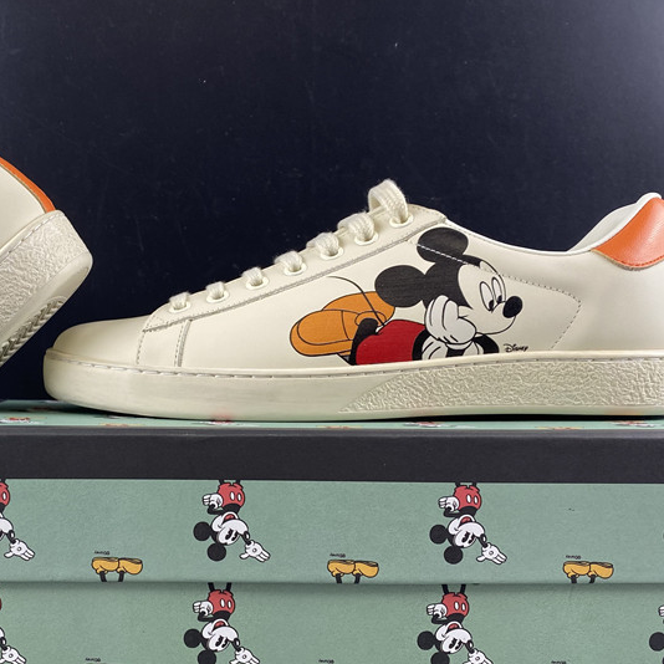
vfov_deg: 39.0
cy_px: 394
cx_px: 182
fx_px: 933
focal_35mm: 43
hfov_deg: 38.3
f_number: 1.8
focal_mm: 4.25
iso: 80
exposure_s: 1/100
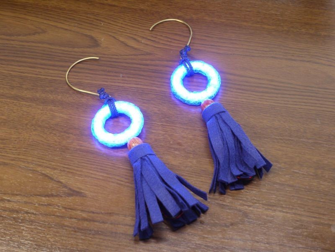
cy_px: 126
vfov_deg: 21.6
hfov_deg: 28.6
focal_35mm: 68
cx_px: 168
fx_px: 658
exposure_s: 1/50
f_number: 5.5
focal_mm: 34
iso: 320
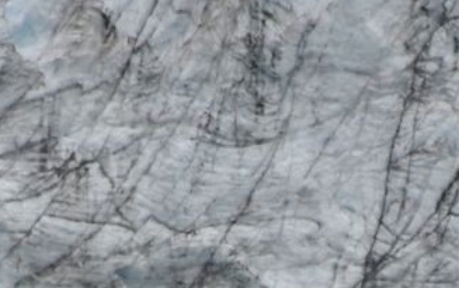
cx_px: 306
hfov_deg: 1.8
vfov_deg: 1.1
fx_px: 14974
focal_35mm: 1196
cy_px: 565
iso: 560
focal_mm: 300
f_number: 5.6
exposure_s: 1/640
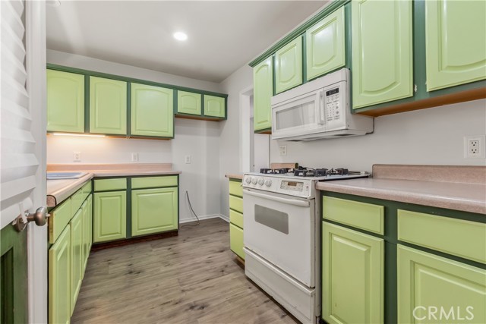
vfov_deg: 77.4
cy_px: 162
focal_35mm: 15
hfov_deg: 100.4
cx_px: 243
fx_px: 203
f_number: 8
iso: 400
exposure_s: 1/25
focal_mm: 10
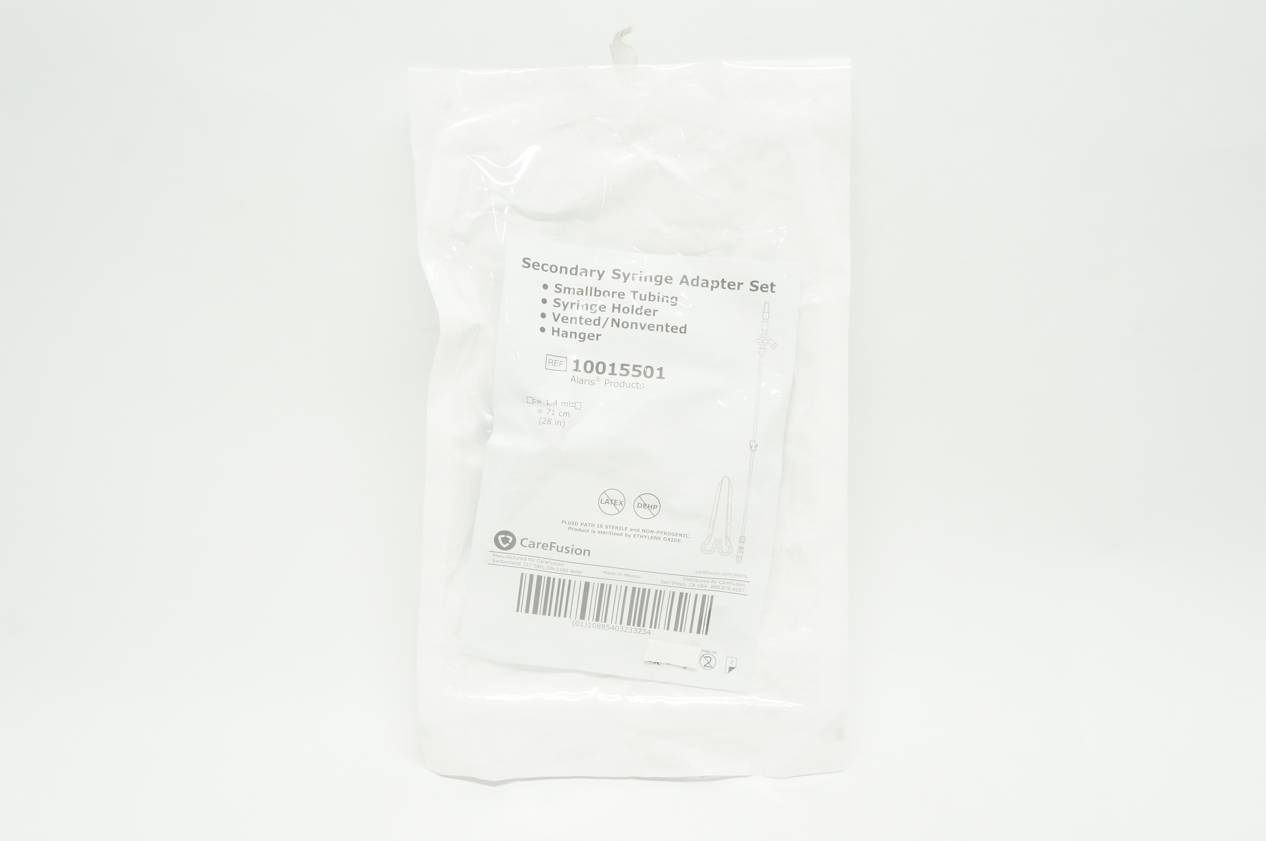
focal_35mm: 38
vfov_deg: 35.4
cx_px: 633
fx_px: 1317
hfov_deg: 51.3
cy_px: 420
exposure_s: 1/30
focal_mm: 25
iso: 400
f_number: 8
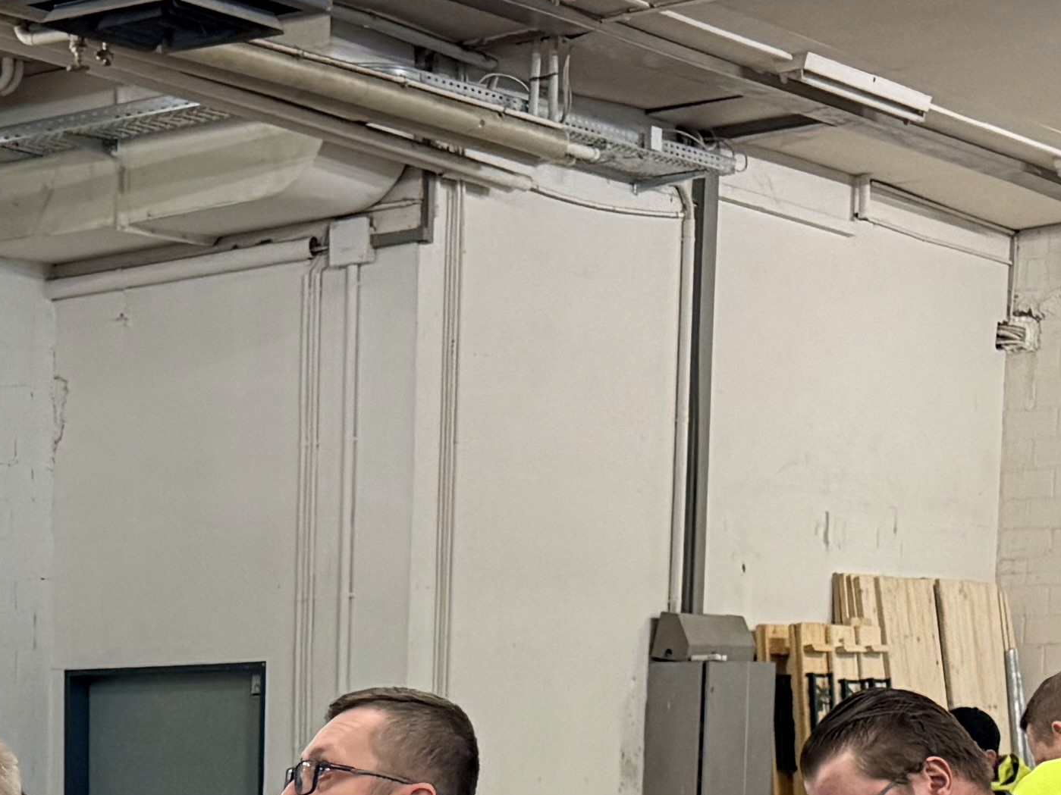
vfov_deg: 14.2
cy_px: 1181
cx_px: -267
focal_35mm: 98
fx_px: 3003
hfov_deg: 18.8
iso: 400
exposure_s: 1/50
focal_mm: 6.76
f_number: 1.78
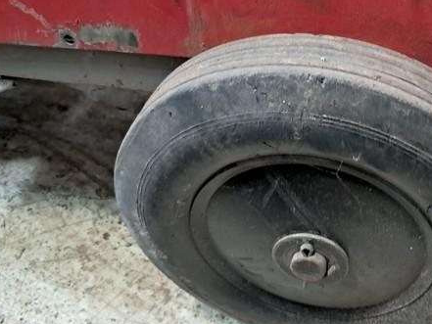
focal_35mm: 49
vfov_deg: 29.7
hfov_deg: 37.4
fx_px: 612
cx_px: 351
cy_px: 151
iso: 640
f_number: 1.8
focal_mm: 4
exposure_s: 1/24
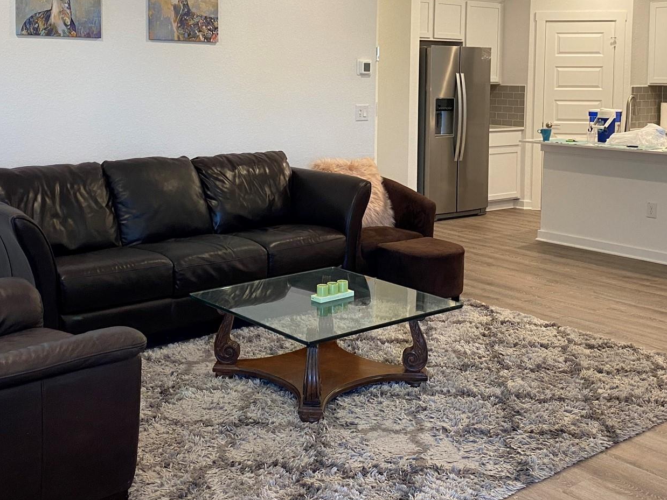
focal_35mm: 43
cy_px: 135
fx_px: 829
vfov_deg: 33.1
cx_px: 300
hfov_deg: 43.8
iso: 125
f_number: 1.8
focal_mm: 4.25
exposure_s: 1/60
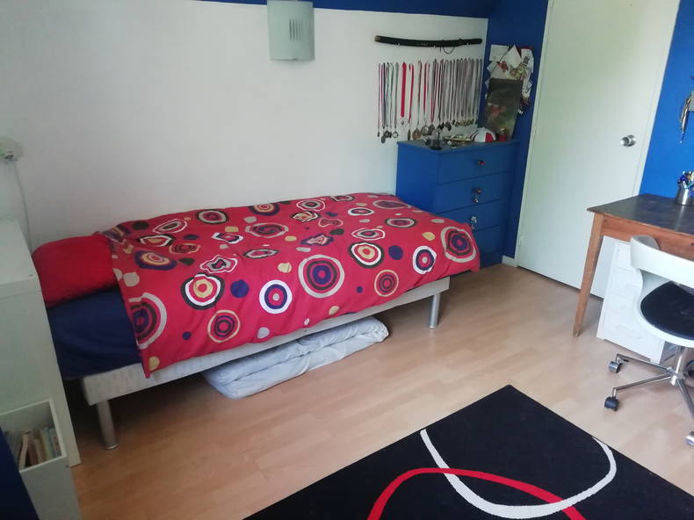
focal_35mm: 26
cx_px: 347
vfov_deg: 53.0
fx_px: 521
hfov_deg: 67.3
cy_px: 260
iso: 320
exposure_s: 1/33.3
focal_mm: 3.46
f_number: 2.2
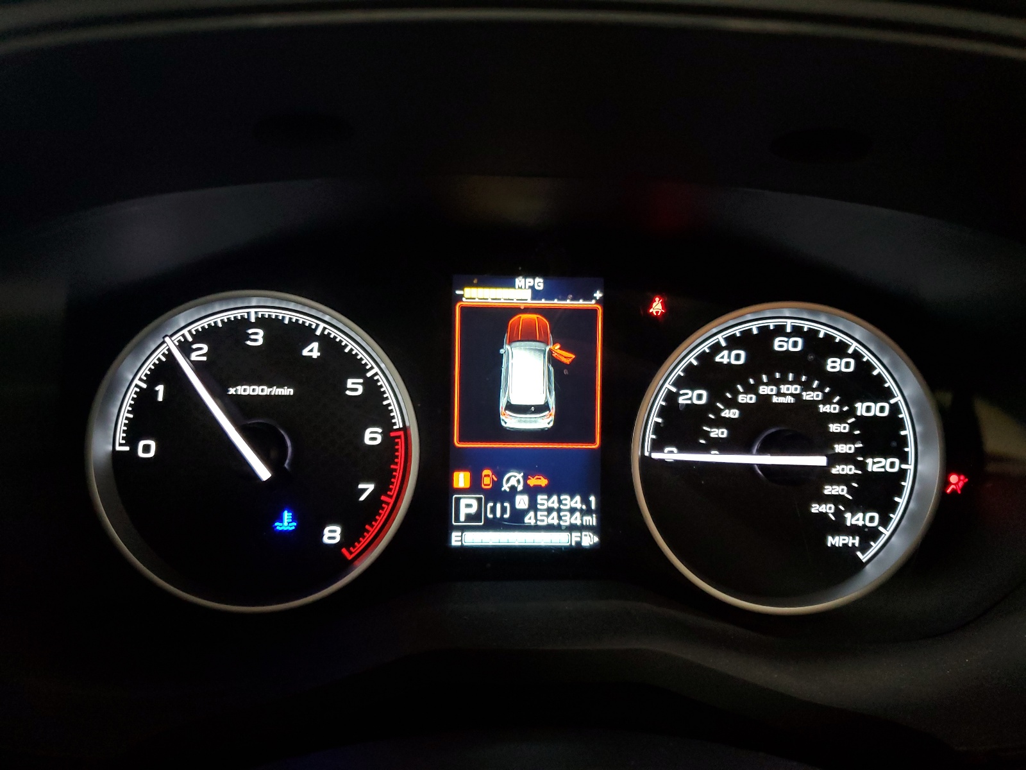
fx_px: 771
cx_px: 513
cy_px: 385
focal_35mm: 26
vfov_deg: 53.1
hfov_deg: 67.3
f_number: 1.5
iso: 219
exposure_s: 1/60.2
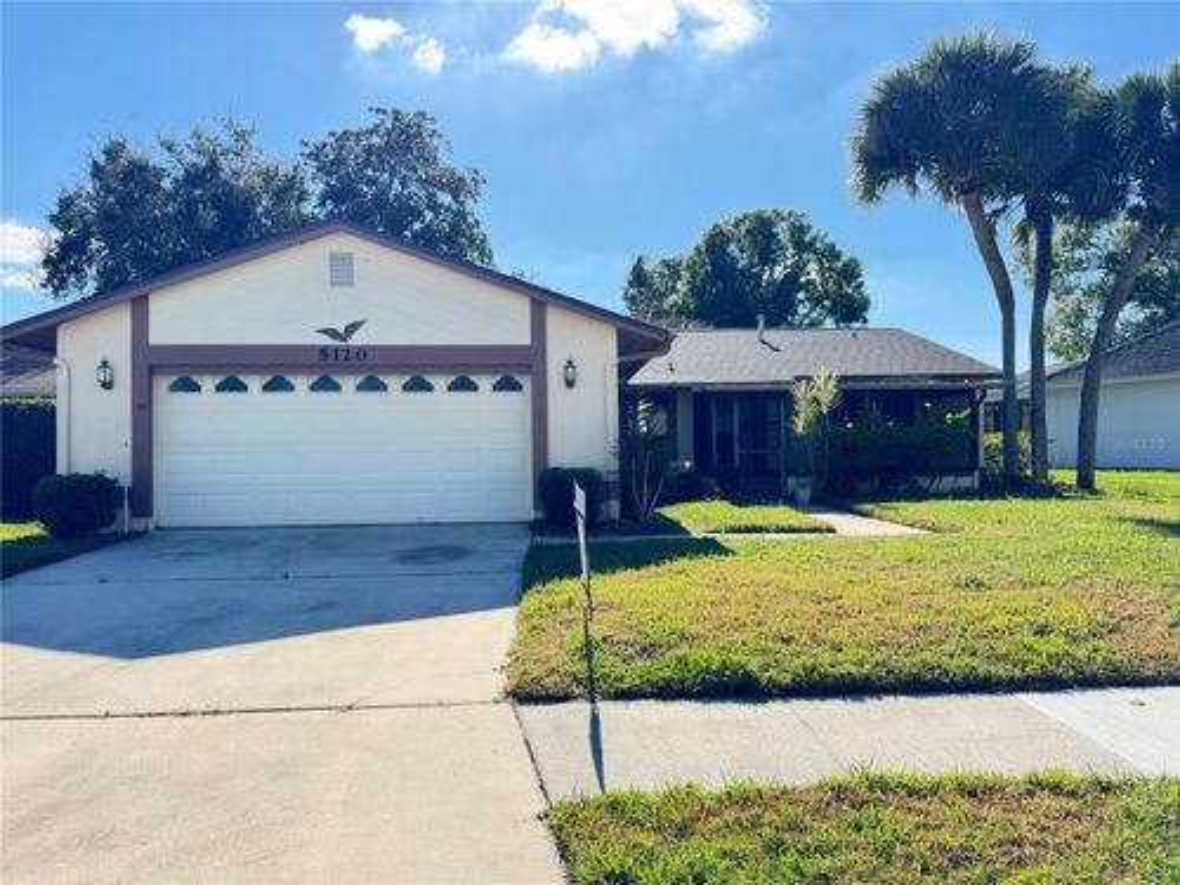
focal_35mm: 24
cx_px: 590
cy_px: 442
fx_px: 818
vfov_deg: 56.8
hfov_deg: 71.6
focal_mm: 6.76
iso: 80
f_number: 1.78
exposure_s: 1/1721
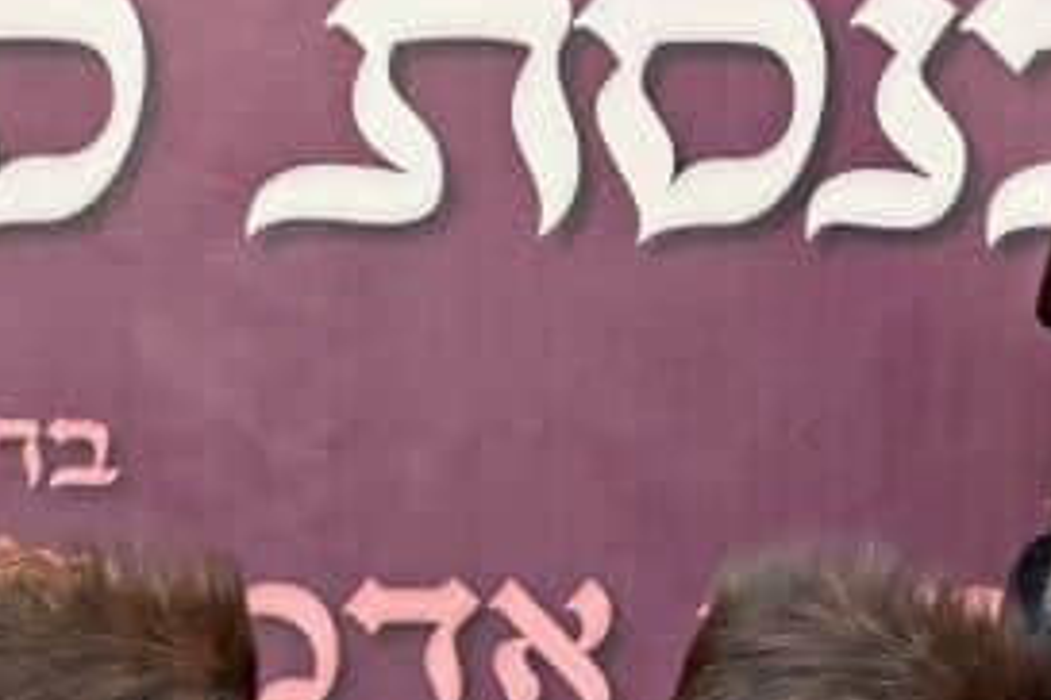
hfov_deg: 6.7
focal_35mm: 308
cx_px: 142
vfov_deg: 4.5
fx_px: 8991
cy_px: 623
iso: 500
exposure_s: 1/200
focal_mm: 55
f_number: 4
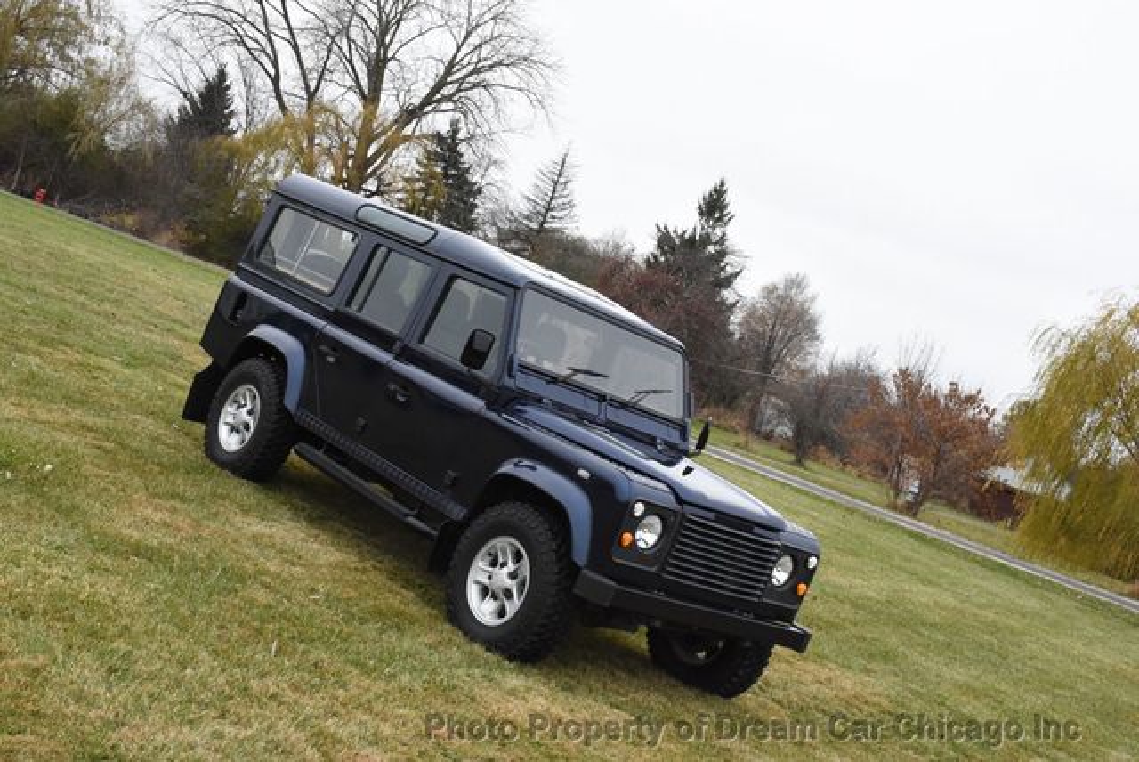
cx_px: 570
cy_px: 381
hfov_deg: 43.6
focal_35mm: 45
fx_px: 1425
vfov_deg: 29.9
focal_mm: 30
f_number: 13
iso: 2000
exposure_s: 1/200
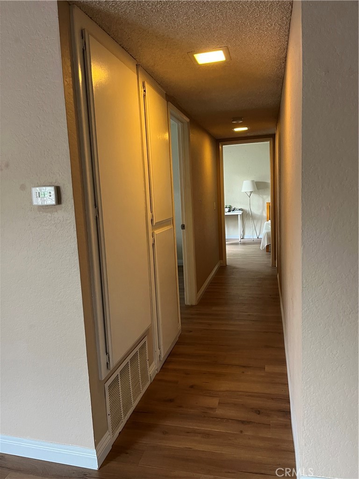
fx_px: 360
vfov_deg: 67.3
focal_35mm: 26
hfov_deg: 53.1
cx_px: 180
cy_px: 240
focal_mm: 5.1
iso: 500
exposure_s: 1/30
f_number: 1.6
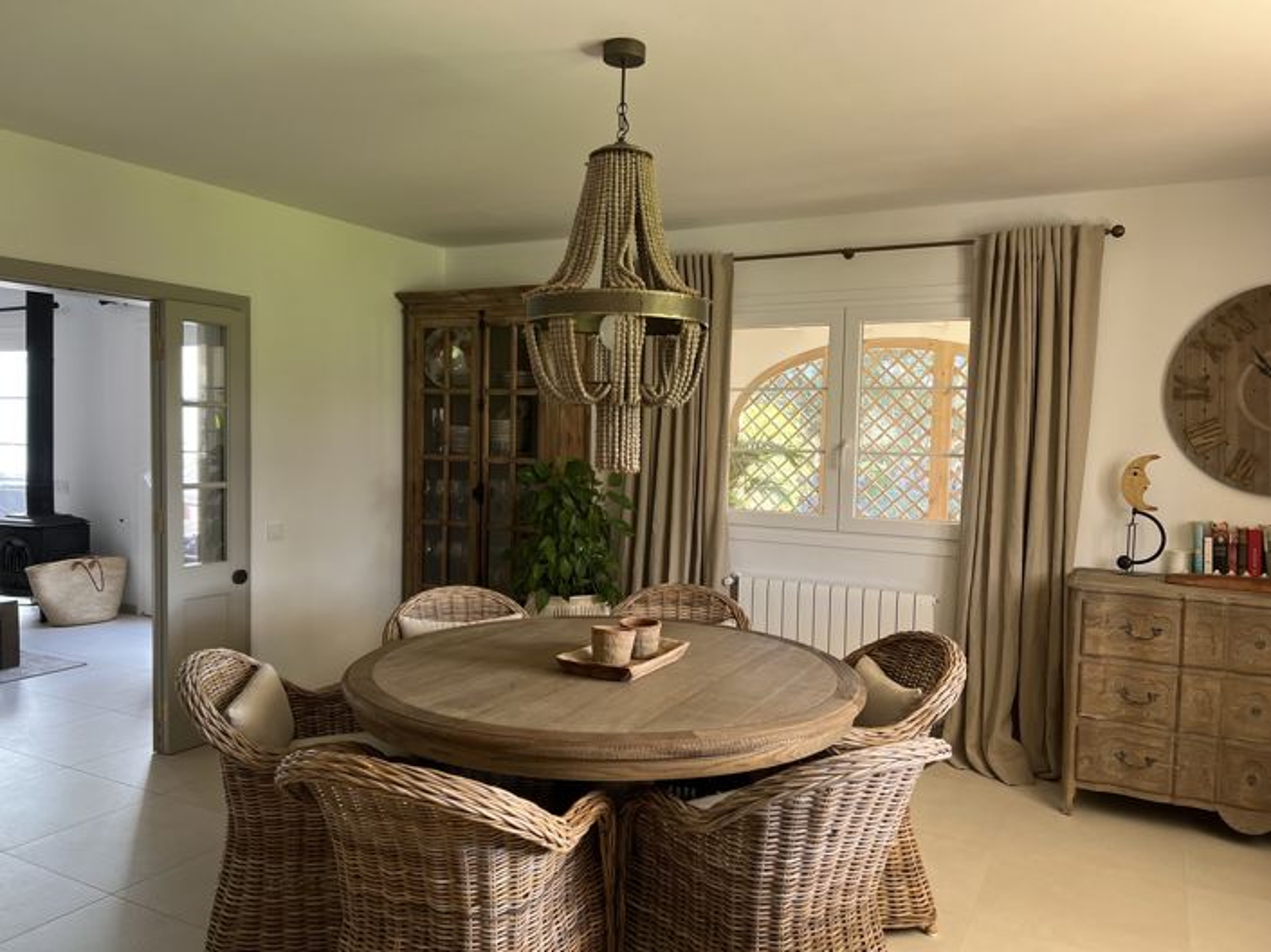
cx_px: 636
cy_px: 476
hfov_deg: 67.3
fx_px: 954
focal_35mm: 26
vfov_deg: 53.0
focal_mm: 5.7
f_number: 1.5
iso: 100
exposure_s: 1/121
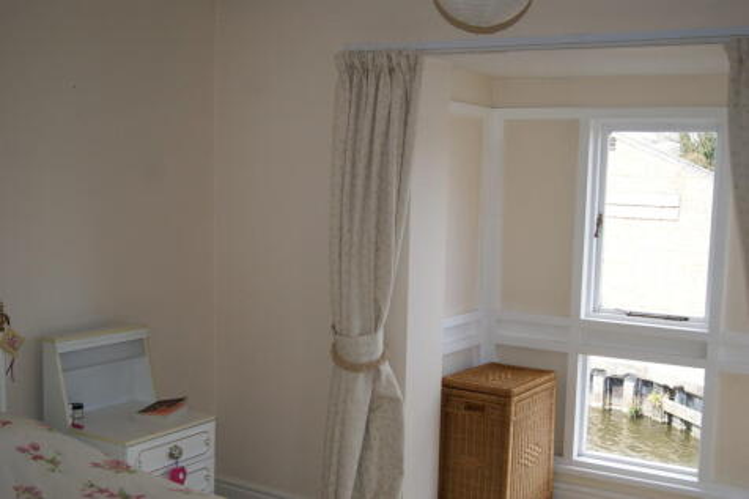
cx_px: 374
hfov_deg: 46.4
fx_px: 873
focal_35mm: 42
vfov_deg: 31.9
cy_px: 250
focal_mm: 28
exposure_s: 1/100
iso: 100
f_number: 4.5
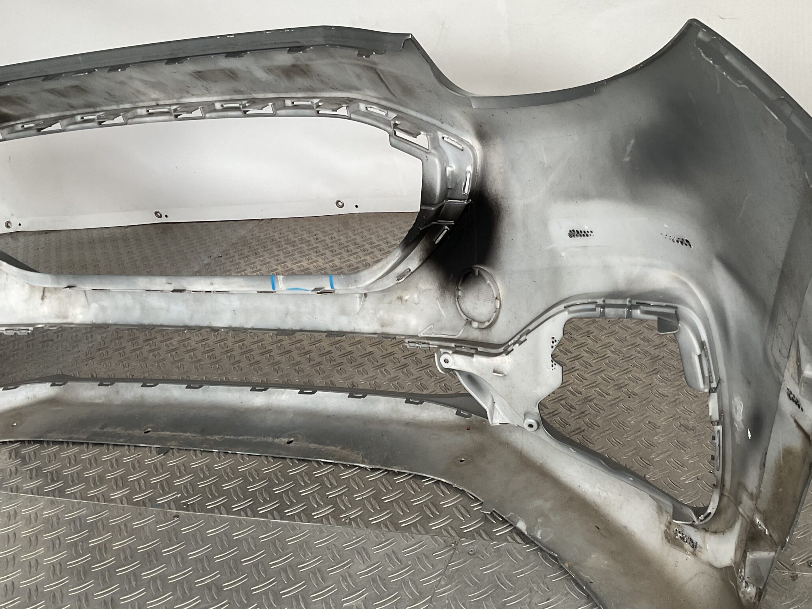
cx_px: 476
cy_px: 345
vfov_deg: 39.6
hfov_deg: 51.1
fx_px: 845
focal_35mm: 36
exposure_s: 1/120
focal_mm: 3
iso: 50
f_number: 1.8
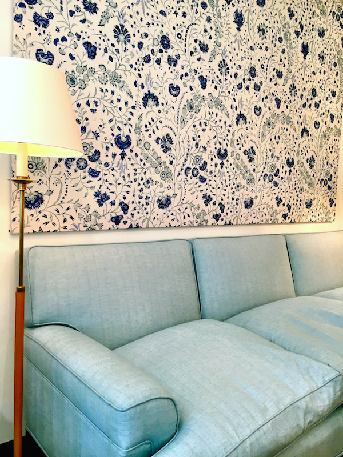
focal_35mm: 29
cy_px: 228
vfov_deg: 61.7
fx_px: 383
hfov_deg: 48.2
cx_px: 172
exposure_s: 1/40
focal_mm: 4.15
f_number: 2.2
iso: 32
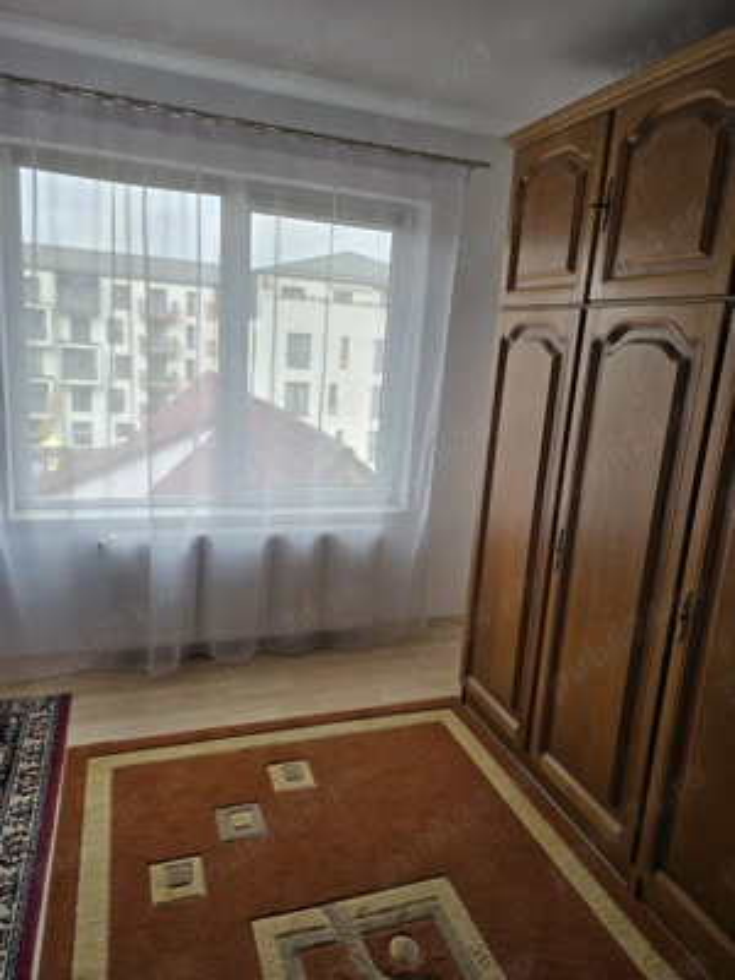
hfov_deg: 58.9
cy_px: 490
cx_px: 368
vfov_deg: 73.9
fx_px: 651
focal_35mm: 23
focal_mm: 6.3
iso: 40
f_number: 1.7
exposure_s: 1/180
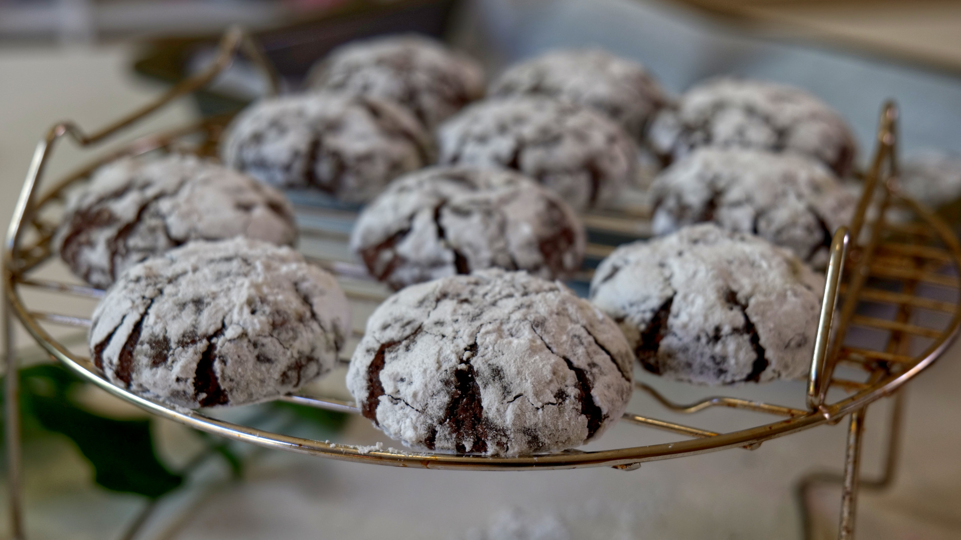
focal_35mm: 63
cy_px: 267
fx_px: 1605
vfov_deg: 19.1
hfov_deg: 33.3
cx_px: 480
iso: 500
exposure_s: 1/80
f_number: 7.1
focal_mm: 60
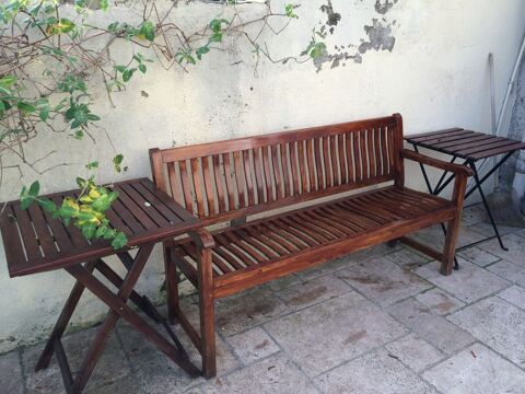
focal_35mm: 30
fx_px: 455
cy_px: 197
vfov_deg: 46.8
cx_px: 262
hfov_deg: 60.0
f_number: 2.2
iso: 32
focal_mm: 4.12
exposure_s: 1/228
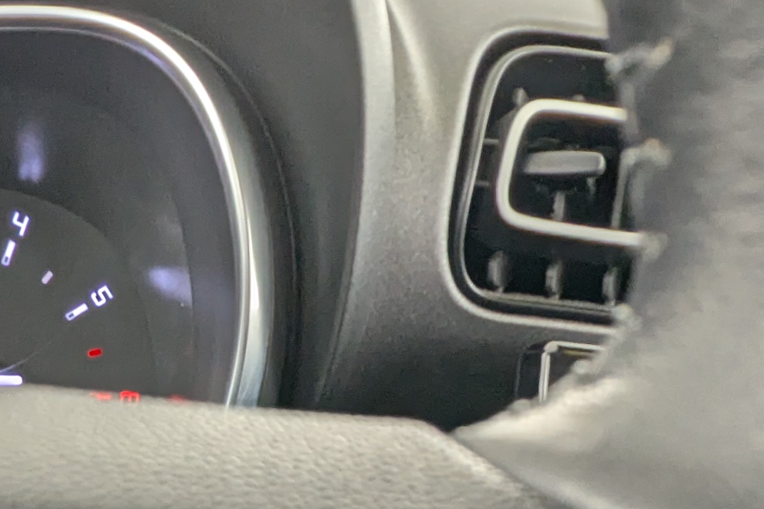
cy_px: 749
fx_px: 1167
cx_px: 228
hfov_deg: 35.7
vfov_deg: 21.1
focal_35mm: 55
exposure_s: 1/35.7
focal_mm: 2.35
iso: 164
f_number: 2.2
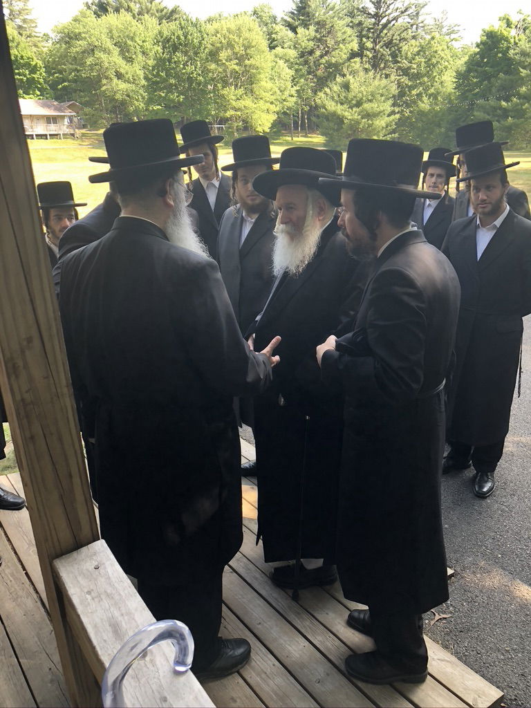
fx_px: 573
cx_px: 266
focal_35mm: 28
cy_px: 354
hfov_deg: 49.7
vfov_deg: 63.4
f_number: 1.8
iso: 50
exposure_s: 1/120
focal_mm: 3.99
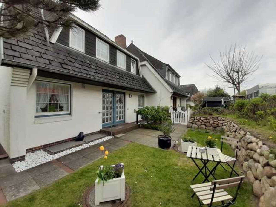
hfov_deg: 106.2
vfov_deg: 89.9
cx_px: 138
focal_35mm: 13
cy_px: 104
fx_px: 104
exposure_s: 1/829
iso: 40
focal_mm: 1.42
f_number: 2.2
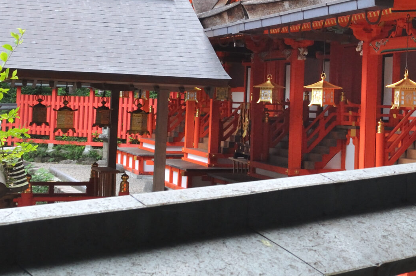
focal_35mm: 88
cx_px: 342
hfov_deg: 22.8
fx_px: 1015
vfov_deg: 15.3
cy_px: 24
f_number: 9
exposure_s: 1/50
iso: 800
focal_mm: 24
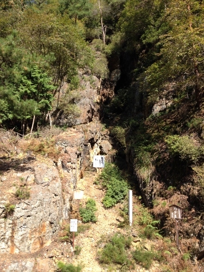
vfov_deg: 52.6
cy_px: 136
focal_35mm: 35
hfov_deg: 40.7
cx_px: 102
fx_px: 275
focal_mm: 4.28
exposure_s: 1/531
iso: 50
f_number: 2.4
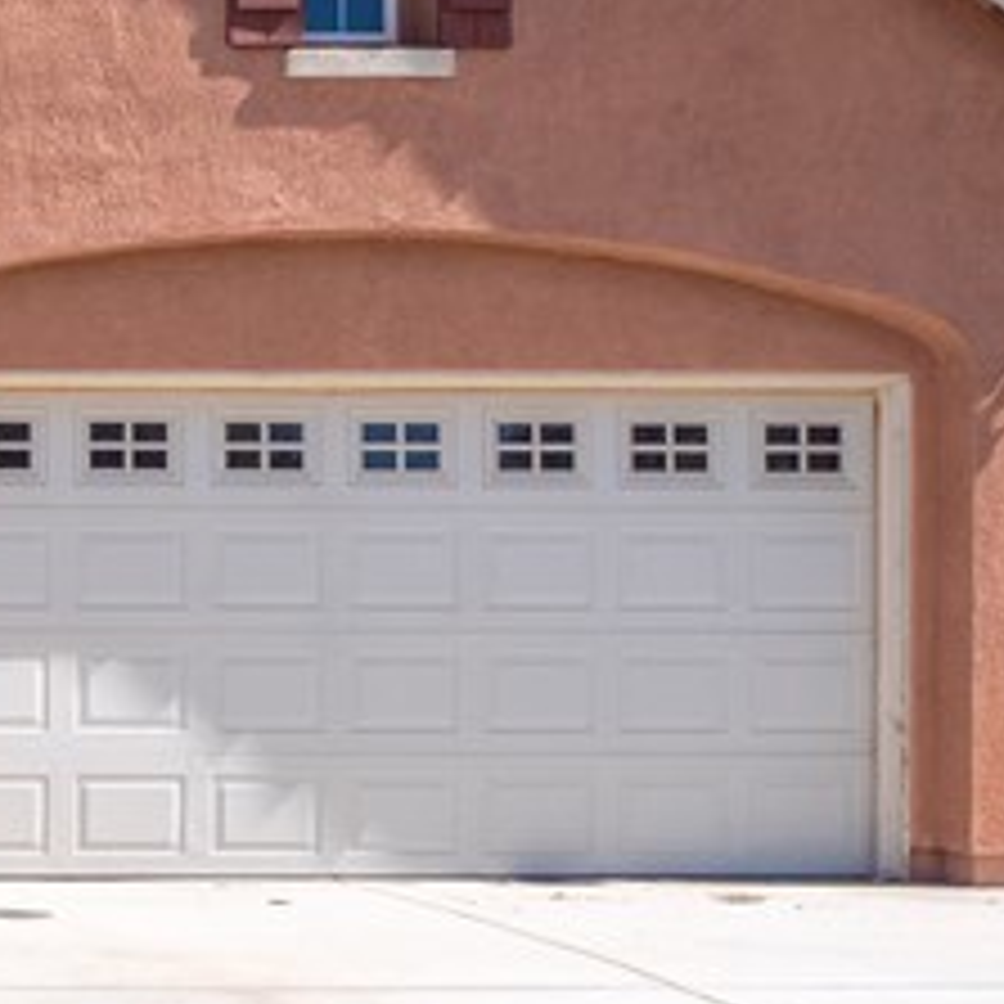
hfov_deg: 21.5
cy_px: 639
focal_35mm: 65
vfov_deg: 26.4
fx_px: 2133
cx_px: -567
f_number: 8
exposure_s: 1/1.67
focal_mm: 8
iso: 200
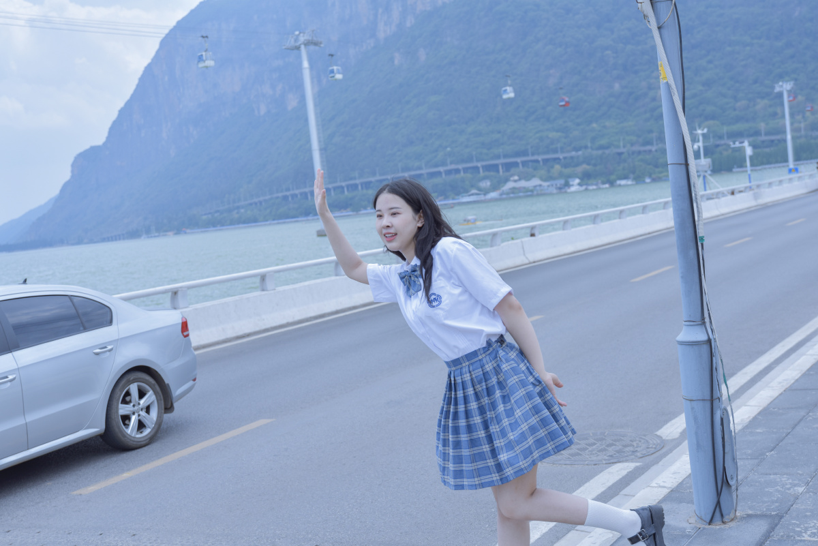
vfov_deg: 29.3
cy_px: 273
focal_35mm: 46
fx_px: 1046
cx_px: 409
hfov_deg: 42.7
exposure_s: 1/1000
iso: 200
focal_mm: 46
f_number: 4
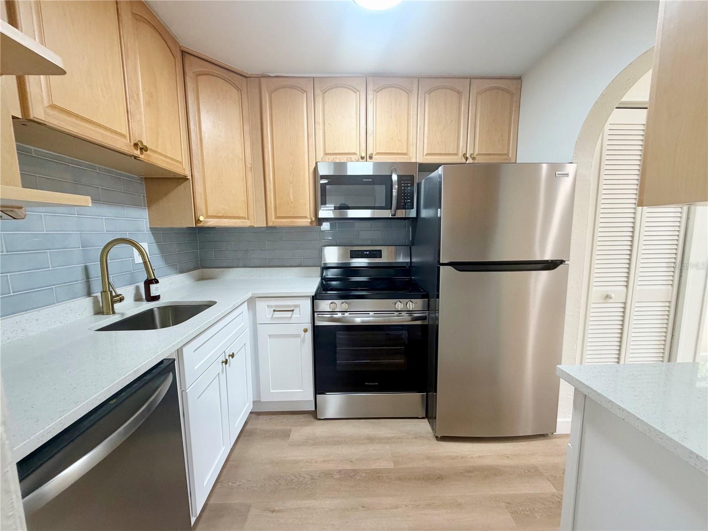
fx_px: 286
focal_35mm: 14
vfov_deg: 85.7
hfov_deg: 102.1
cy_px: 266
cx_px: 354
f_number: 2.2
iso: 200
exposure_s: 1/60
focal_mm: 2.22
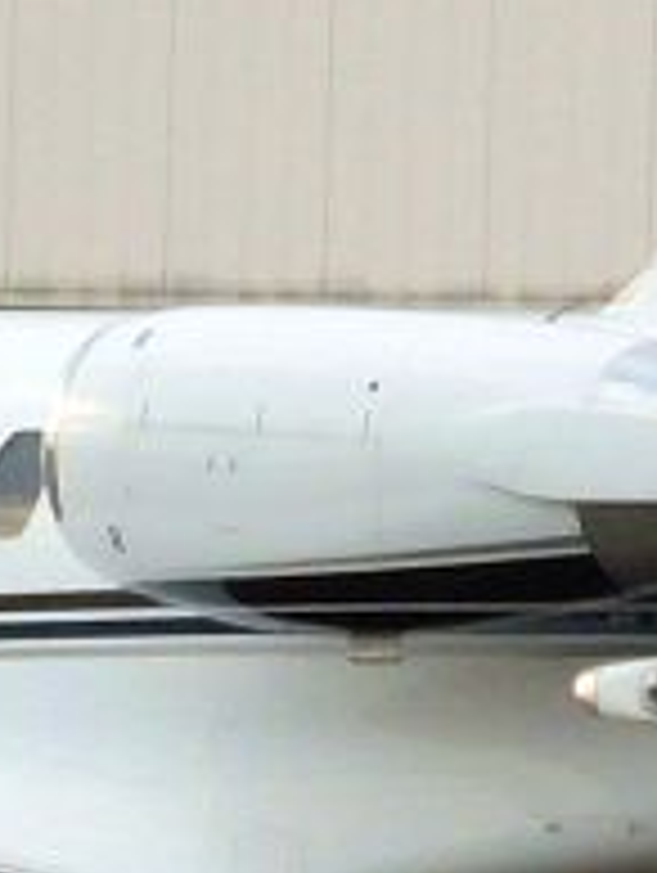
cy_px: 18
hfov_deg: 1.4
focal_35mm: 1049
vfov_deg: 1.9
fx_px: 26488
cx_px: 526
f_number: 6.3
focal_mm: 35.6
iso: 400
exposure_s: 1/100
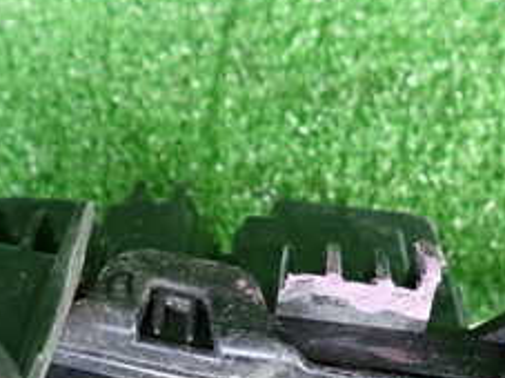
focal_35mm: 66
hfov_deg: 29.2
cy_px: 360
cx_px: 169
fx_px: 962
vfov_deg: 21.6
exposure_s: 1/80
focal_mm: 4.5
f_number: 2
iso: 800
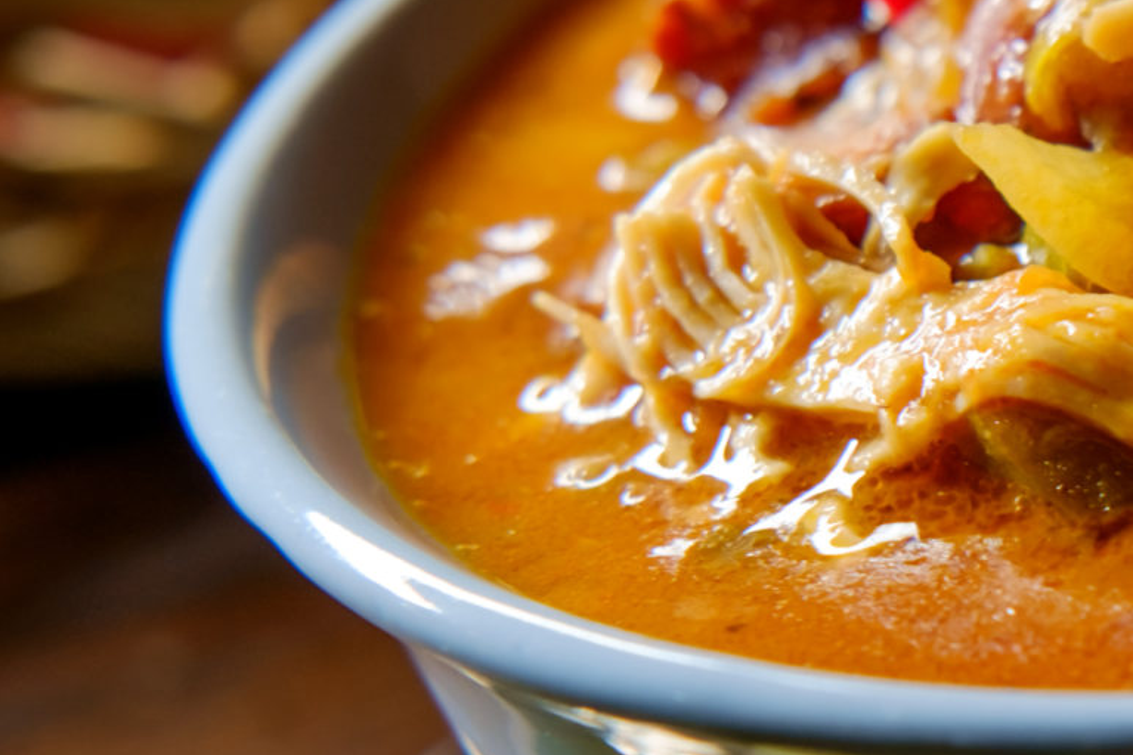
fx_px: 5569
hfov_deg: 11.3
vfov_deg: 7.7
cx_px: 1523
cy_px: 533
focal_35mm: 177
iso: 320
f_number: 4
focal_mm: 35
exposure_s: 1/125
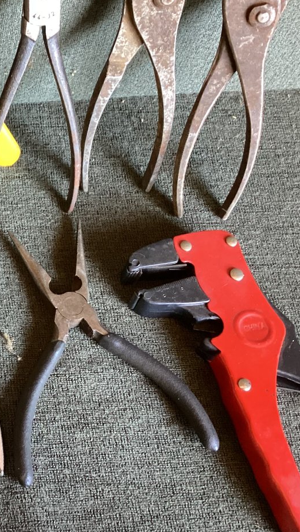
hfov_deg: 20.3
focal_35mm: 55
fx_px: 777
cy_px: 263
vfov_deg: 37.8
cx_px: -69
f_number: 2.4
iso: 320
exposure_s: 1/33
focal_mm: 3.3
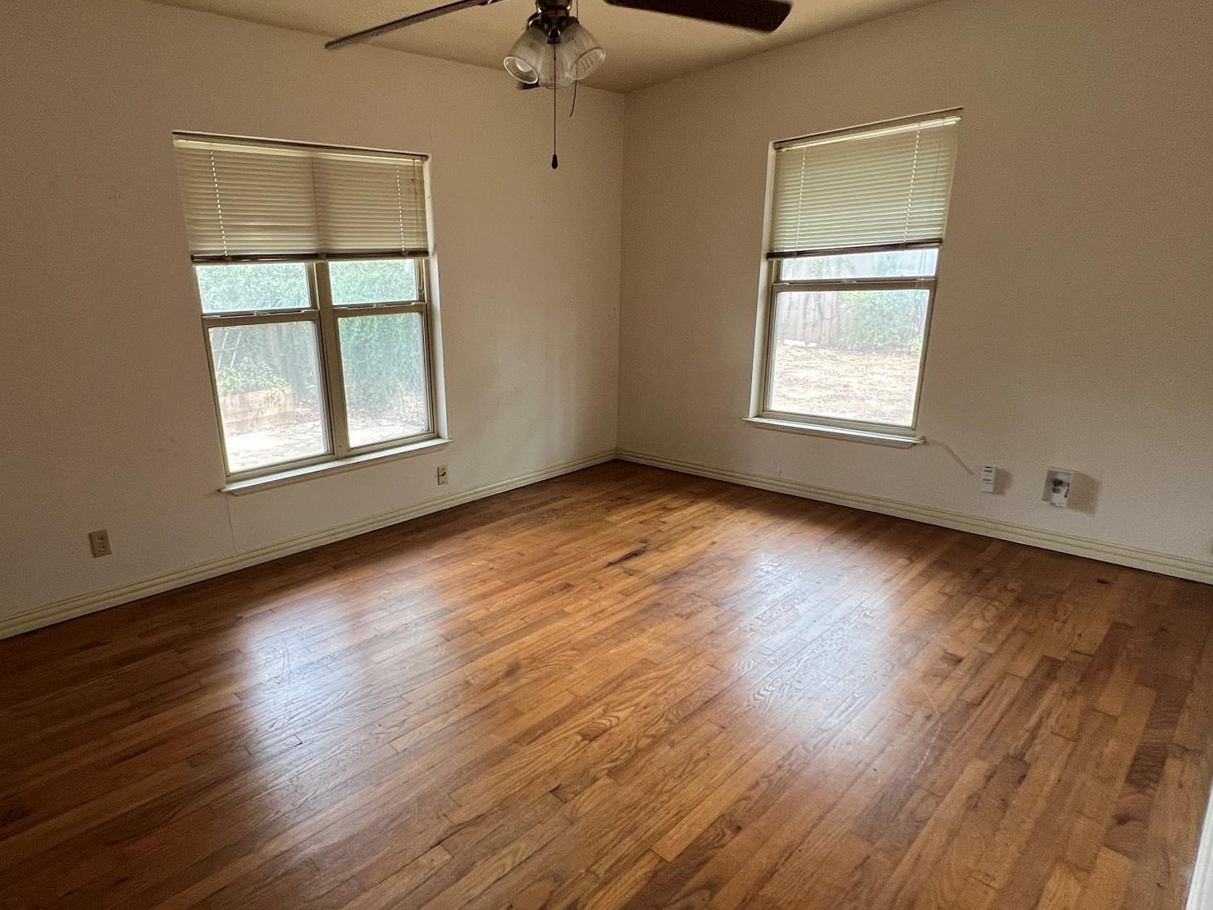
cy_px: 482
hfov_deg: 86.6
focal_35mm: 18
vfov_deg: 71.5
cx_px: 482
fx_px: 631
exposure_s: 1/120
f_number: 1.8
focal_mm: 1.57
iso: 160
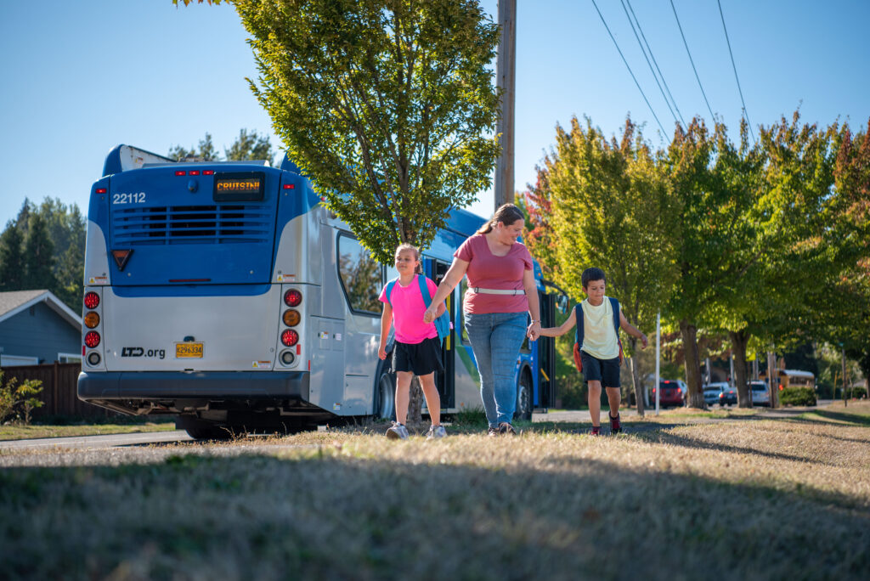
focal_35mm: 70
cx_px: 435
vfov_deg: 19.5
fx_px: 1693
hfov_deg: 28.8
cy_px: 290
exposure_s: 1/800
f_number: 3.2
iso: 100
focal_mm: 70
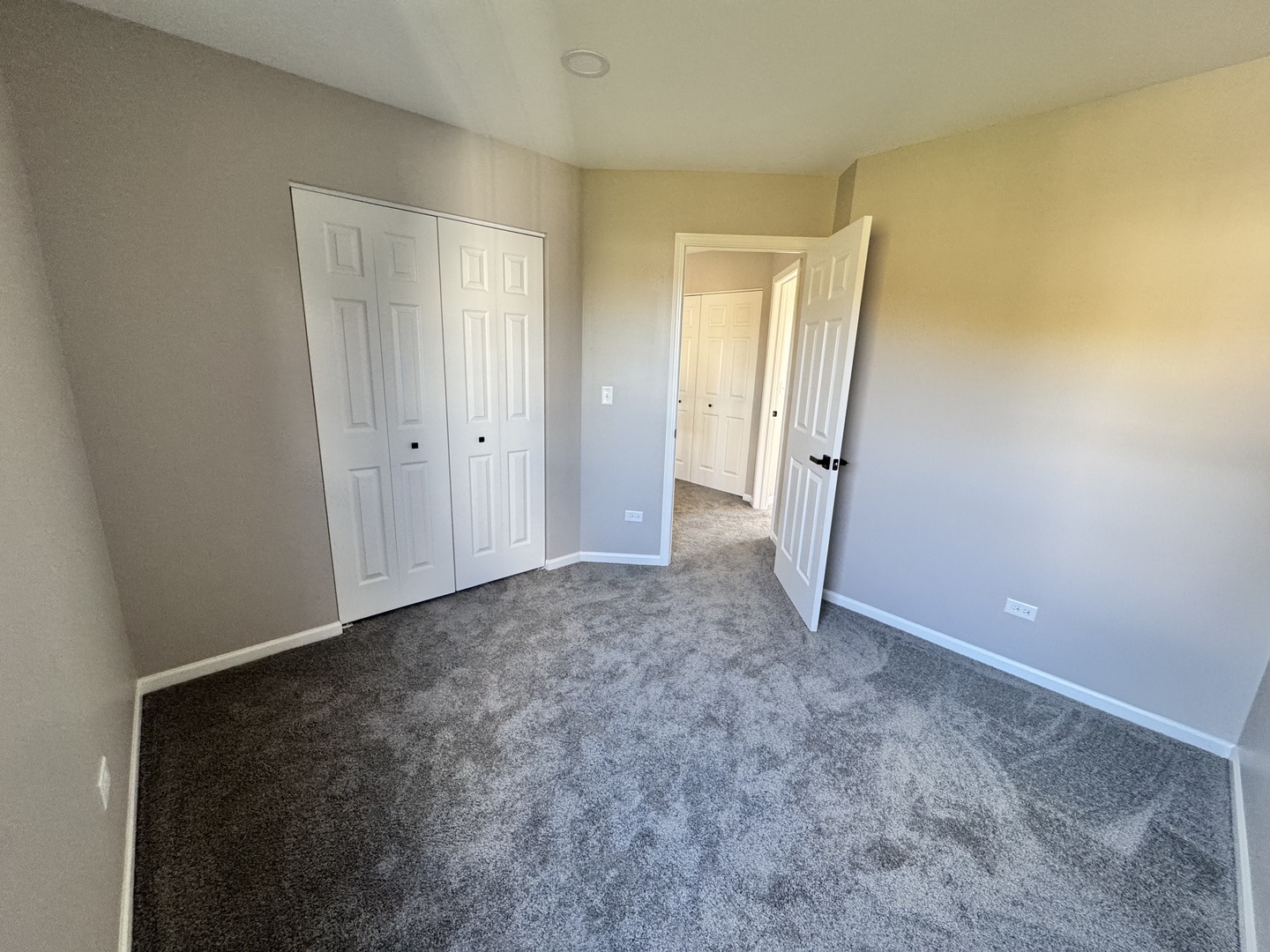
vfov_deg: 85.7
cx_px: 635
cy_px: 476
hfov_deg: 102.1
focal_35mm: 14
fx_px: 514
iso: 250
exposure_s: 1/99
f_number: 2.2
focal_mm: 2.22
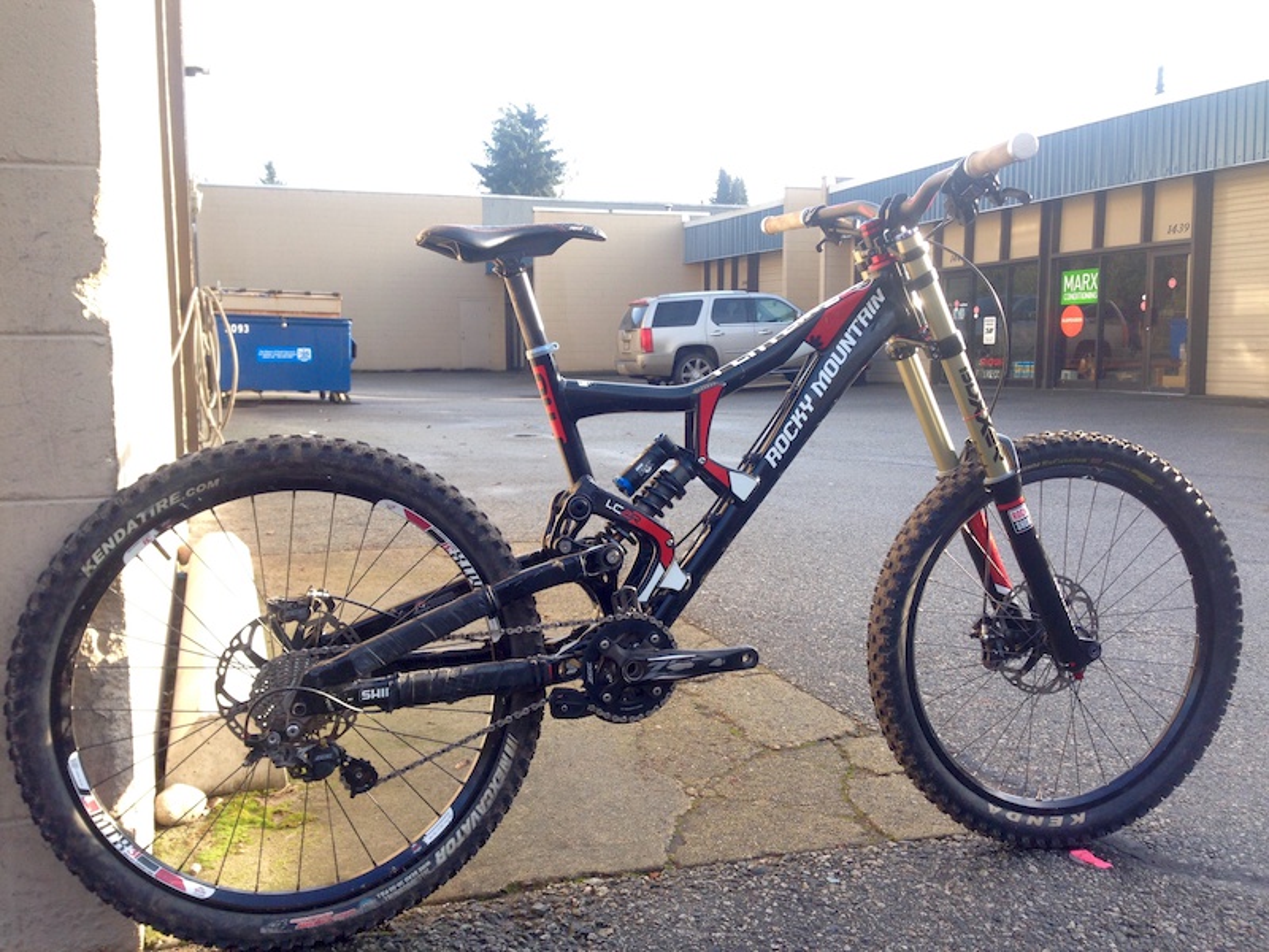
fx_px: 1210
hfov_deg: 55.4
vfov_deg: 42.9
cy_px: 476
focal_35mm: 33
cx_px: 634
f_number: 2.4
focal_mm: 4.12
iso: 50
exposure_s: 1/175
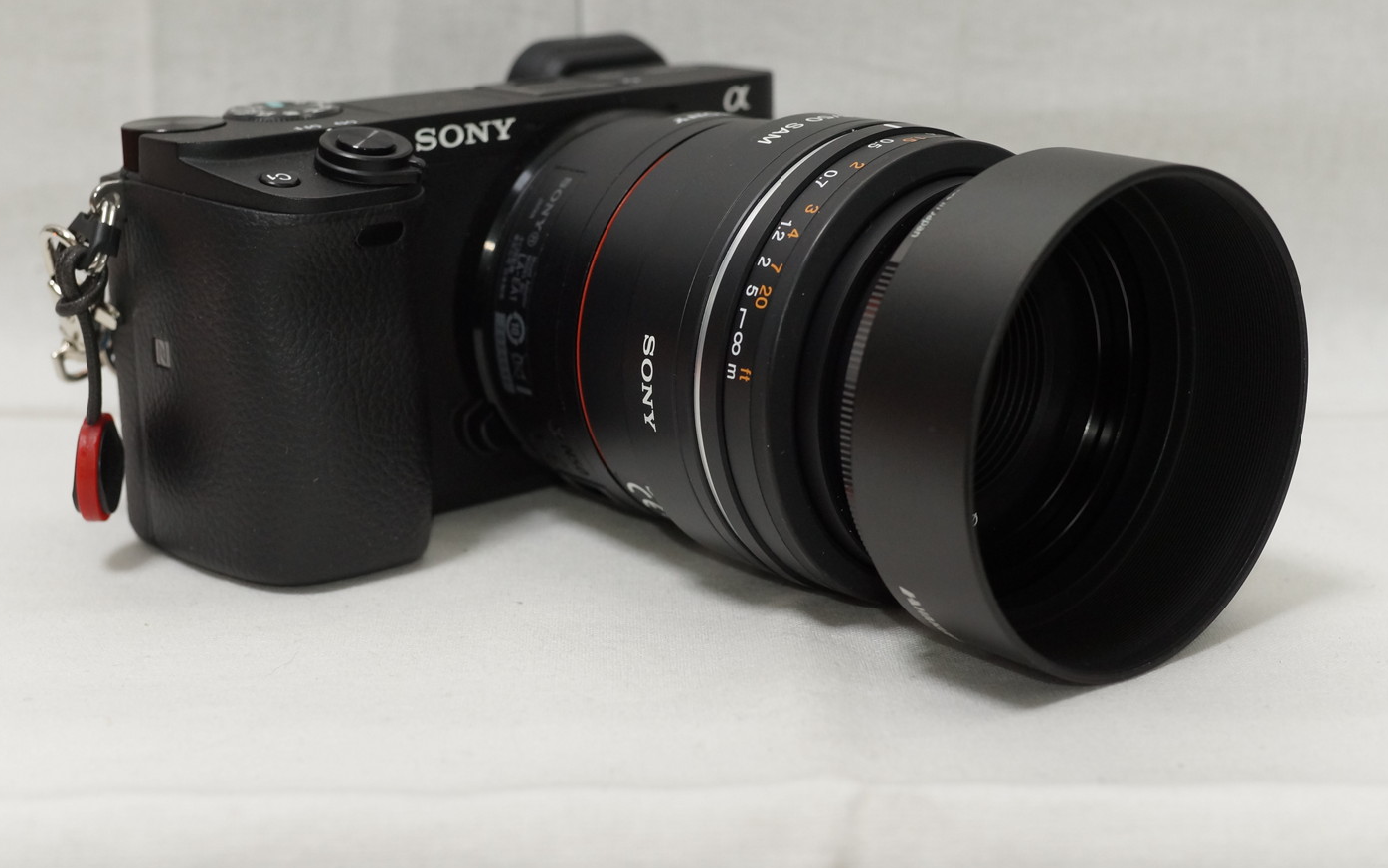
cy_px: 384
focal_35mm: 56
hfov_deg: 36.2
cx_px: 621
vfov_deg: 23.1
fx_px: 2119
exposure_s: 1/60
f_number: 5.6
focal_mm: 32
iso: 800
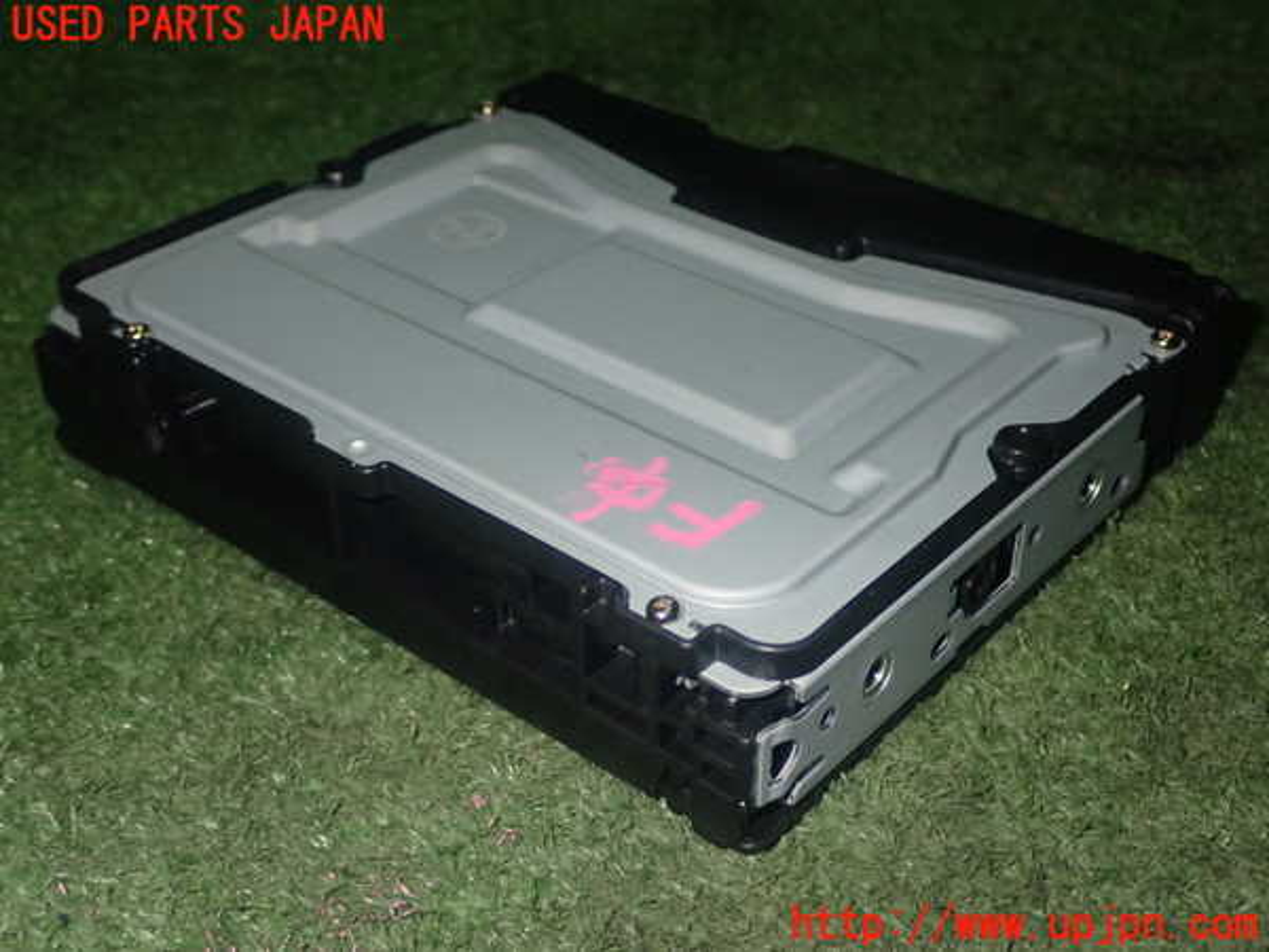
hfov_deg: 40.4
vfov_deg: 30.9
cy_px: 476
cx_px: 634
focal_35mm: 47
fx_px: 1723
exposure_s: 1/50
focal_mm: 8.4
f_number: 9
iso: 500
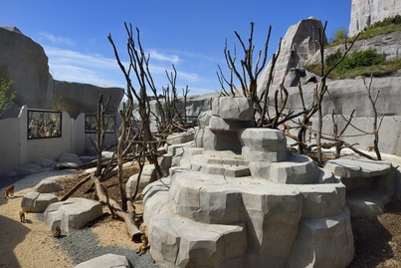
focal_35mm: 25
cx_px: 196
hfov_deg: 71.5
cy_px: 137
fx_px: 279
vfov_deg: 51.3
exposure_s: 1/200
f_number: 13
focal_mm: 24
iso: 160
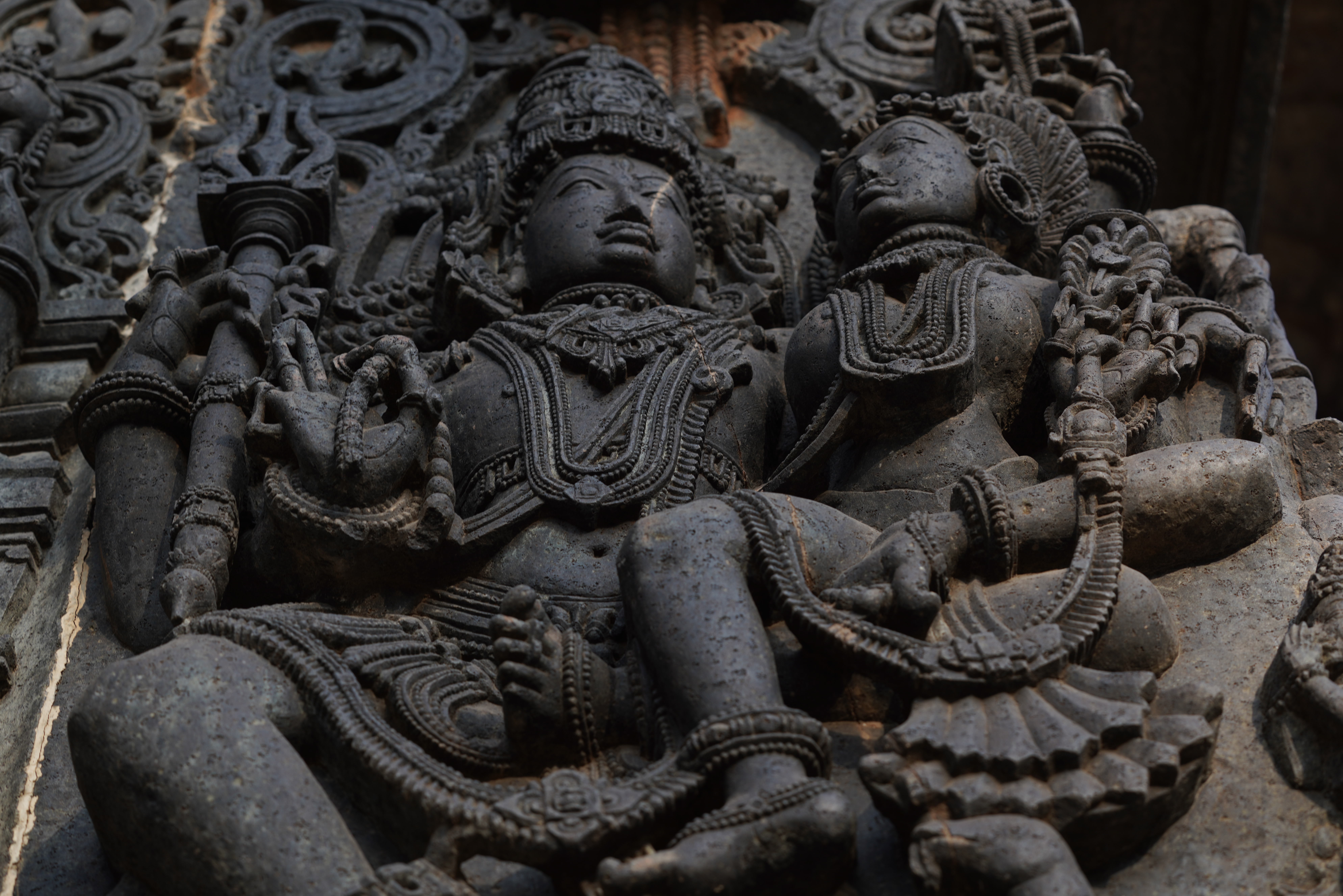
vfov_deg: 19.5
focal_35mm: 70
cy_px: 448
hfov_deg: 28.8
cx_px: 672
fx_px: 2612
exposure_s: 1/160
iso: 100
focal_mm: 70
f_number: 5.6
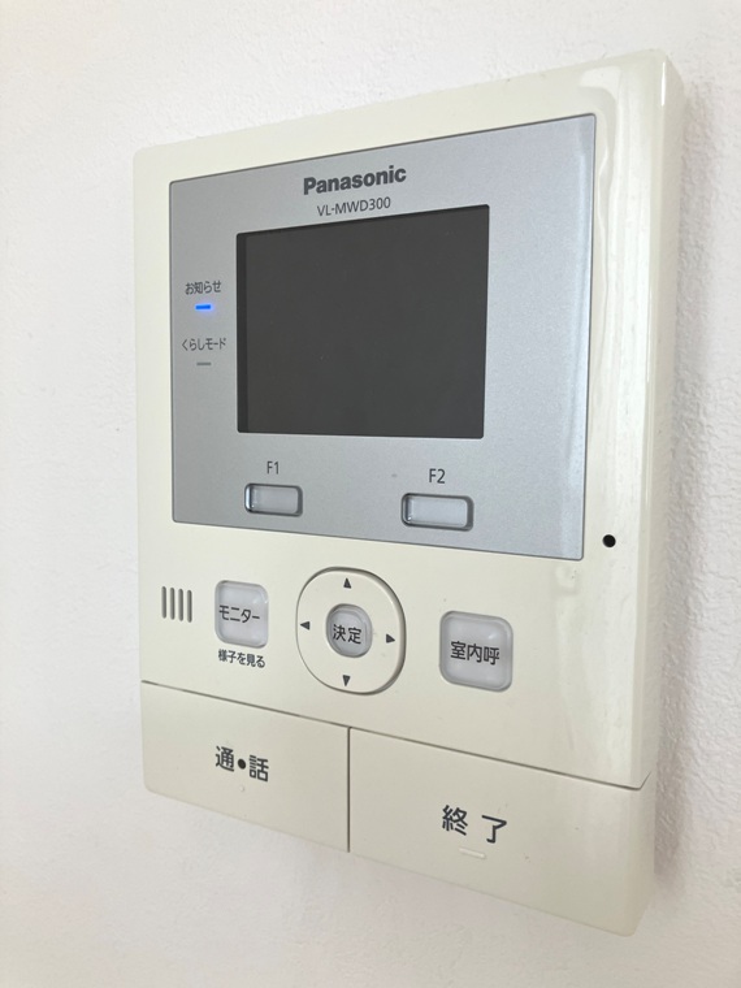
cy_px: 494
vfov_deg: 63.4
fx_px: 799
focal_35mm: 28
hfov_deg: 49.7
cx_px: 370
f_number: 1.8
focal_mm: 3.99
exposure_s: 1/100
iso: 80
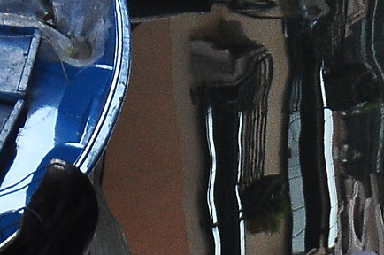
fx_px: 6891
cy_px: 293
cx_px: 221
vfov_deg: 2.1
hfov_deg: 3.2
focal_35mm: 647
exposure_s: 1/200
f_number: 5.3
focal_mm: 78
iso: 500
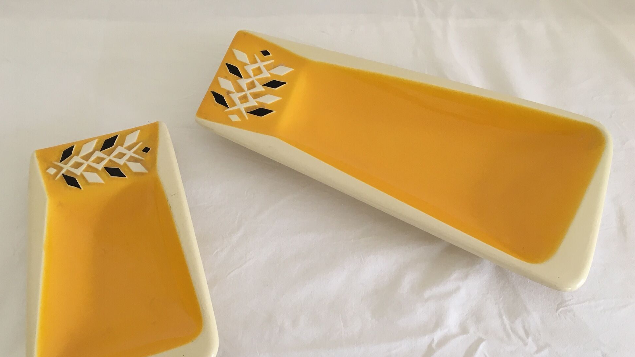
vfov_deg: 35.2
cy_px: 248
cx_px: 314
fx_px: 556
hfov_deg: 59.5
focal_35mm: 33
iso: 80
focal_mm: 4.15
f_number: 2.2
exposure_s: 1/33
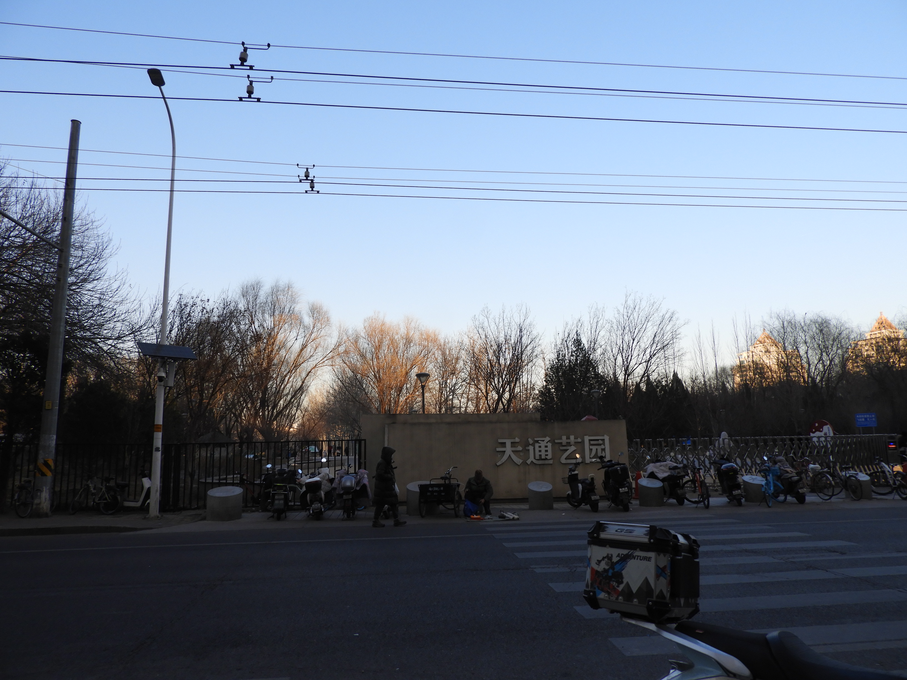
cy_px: 340
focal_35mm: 24
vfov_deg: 56.8
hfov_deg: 71.6
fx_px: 629
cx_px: 454
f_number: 3.3
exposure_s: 1/320
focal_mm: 4.3
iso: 100
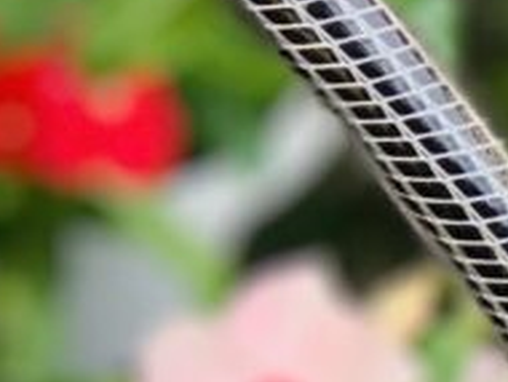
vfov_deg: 5.1
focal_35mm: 280
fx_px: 4114
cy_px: -596
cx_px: -749
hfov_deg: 6.7
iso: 32
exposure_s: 1/122
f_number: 2.4
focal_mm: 6
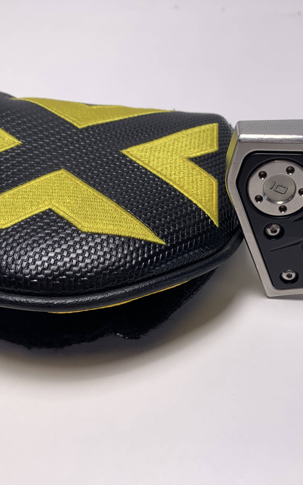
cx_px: 210
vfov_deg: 52.7
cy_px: 244
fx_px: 489
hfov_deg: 34.0
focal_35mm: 37
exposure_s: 1/374
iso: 25
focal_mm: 4.25
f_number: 1.8
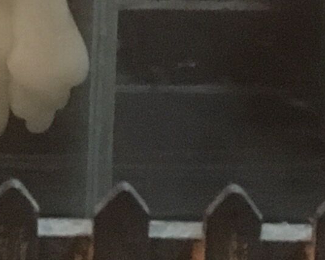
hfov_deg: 9.0
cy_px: -495
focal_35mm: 213
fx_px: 2049
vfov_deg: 6.6
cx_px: -14
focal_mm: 4.15
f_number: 2.2
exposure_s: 1/17
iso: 250
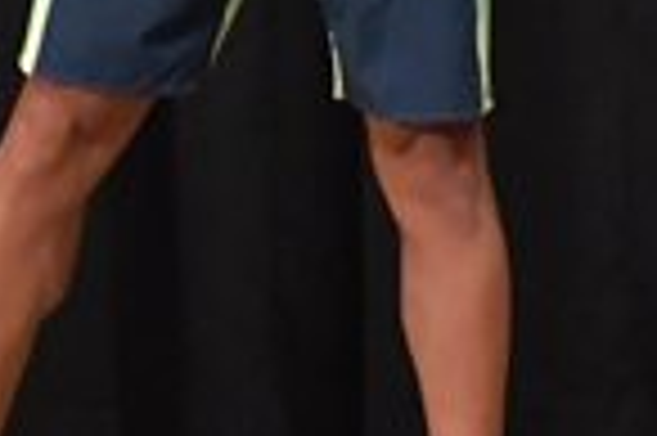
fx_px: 18047
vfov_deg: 1.4
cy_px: -31
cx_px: 511
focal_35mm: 990
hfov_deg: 2.1
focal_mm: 125
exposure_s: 1/400
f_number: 5.6
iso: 6400
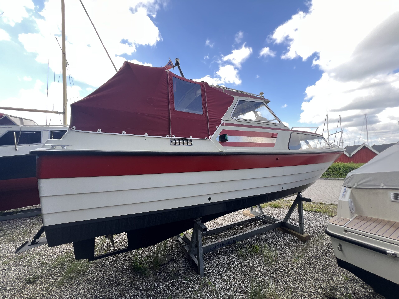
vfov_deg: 89.9
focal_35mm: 13
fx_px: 150
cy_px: 150
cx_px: 200
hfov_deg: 106.2
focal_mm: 1.57
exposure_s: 1/154
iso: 32
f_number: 1.8
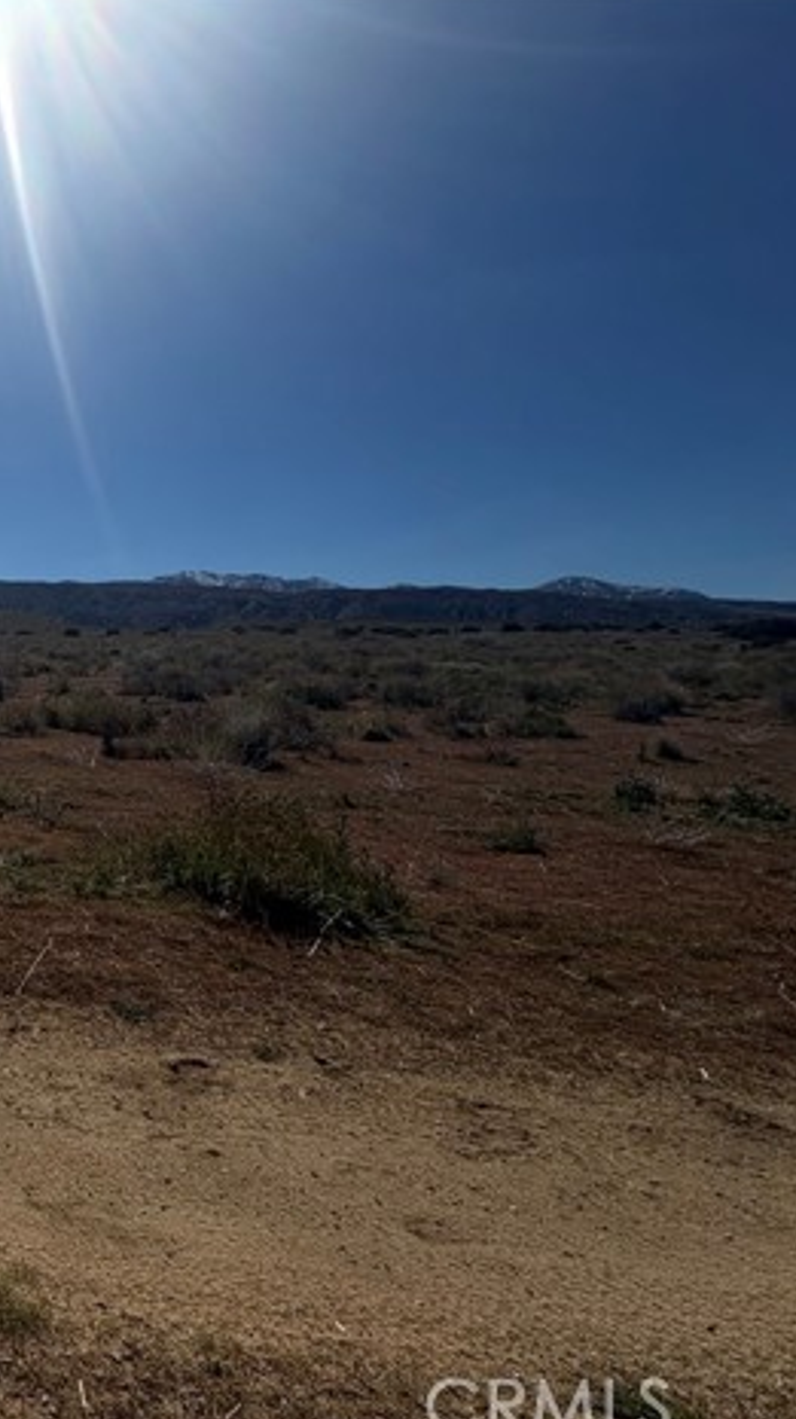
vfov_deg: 83.9
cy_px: 717
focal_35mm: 21
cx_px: -149
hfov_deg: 39.4
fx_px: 789
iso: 50
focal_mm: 2.22
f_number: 2.2
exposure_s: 1/6135
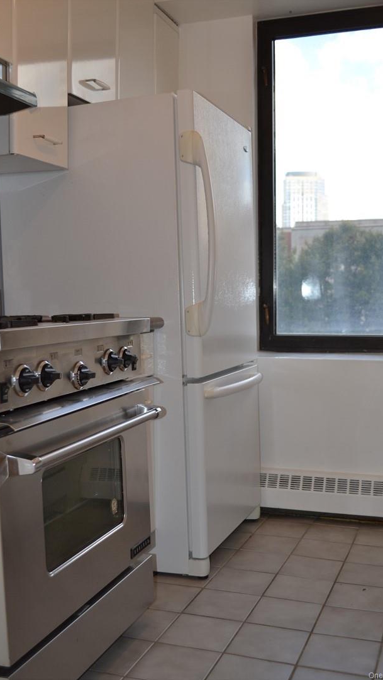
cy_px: 340
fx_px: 740
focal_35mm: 41
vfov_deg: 49.4
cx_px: 190
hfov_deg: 29.0
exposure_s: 1/125
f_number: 4.2
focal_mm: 26
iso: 220
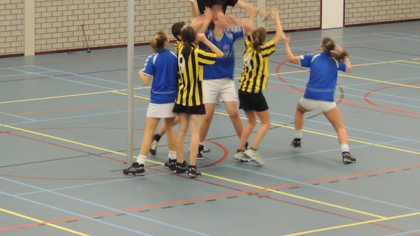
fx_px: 1882
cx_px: 173
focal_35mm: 169
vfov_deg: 7.2
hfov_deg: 12.7
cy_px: 5
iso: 400
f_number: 4.2
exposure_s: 1/25
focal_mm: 18.7
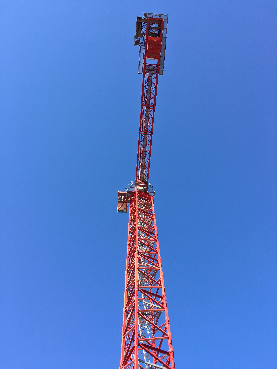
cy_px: 184
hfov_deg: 48.2
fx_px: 309
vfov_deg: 61.7
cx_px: 138
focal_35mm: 29
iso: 25
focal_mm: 4.15
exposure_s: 1/578
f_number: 2.2
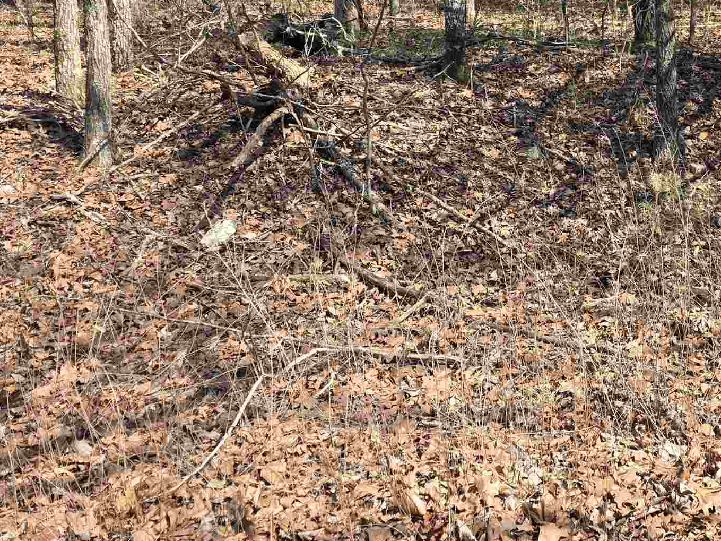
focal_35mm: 52
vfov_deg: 27.3
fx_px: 1083
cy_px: 89
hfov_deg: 34.3
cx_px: 677
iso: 80
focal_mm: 6.3
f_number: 1.7
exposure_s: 1/1521
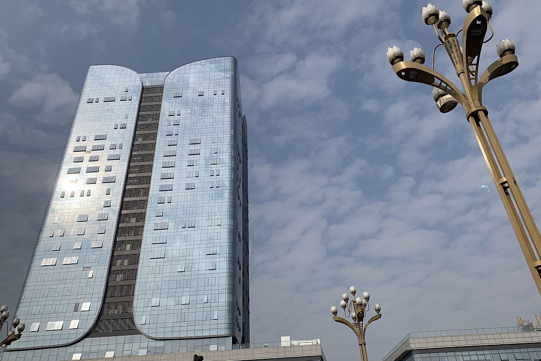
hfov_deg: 65.5
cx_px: 274
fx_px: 421
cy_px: 191
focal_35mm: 28
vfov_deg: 46.4
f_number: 1.8
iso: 25
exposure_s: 1/5715
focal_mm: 4.25
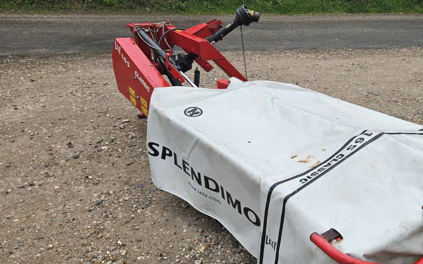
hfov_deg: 53.5
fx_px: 404
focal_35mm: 35
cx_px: 301
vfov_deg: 36.1
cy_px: 163
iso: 25
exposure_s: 1/538
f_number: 1.8
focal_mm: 5.4
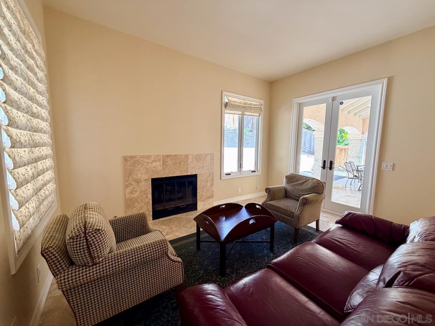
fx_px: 176
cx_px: 218
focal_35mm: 14
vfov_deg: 85.7
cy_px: 163
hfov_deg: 102.1
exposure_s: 1/120
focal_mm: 2.22
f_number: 2.2
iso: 320
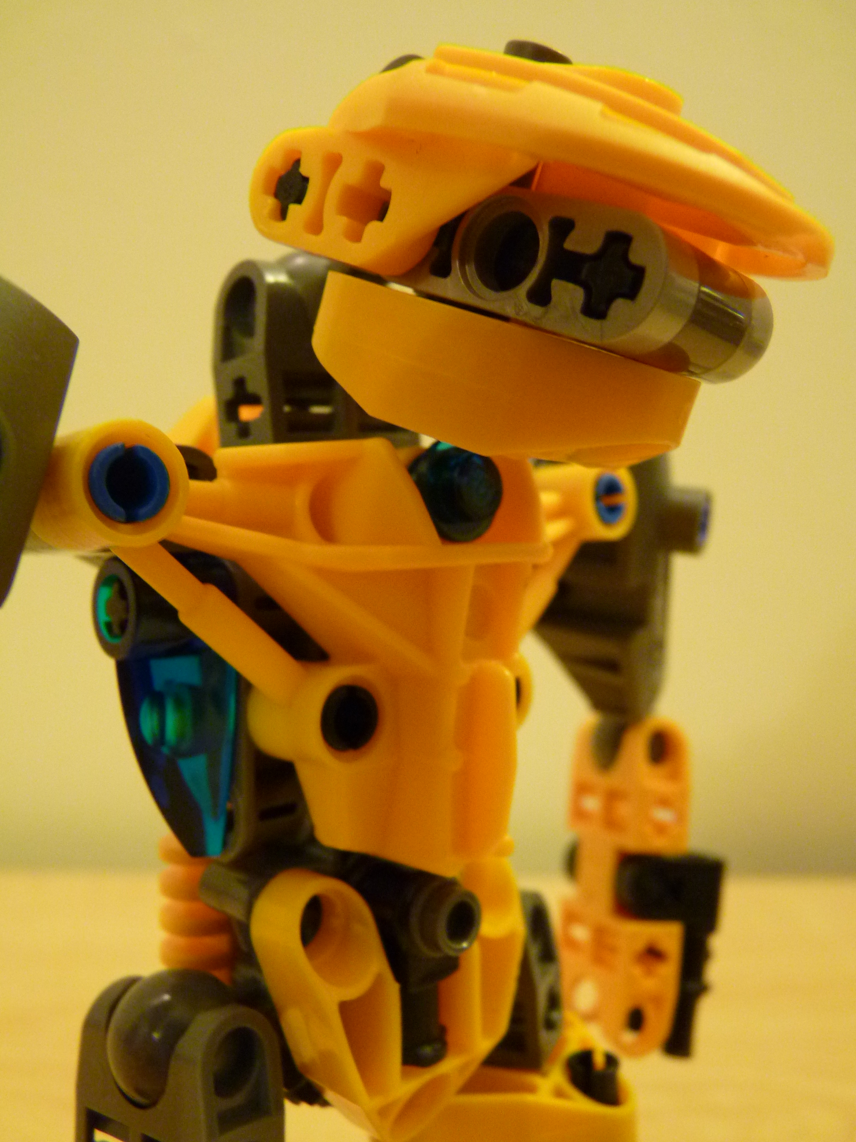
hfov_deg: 49.7
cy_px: 574
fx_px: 923
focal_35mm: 28
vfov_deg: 63.4
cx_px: 431
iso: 400
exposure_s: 1/10
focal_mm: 4.8
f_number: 2.8
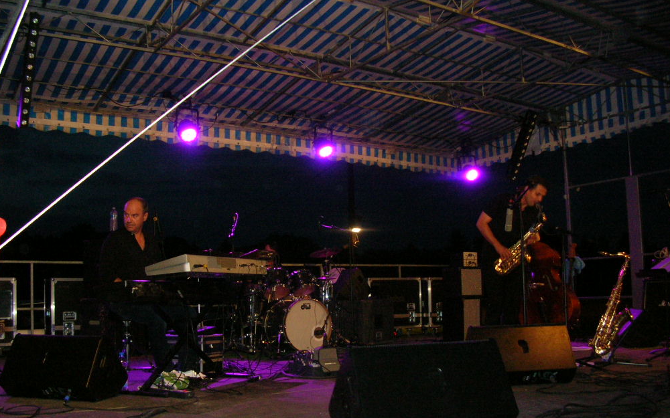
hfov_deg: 51.5
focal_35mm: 38
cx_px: 336
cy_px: 242
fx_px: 694
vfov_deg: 33.5
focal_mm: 5.8
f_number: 2.8
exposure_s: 1/60.1
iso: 200
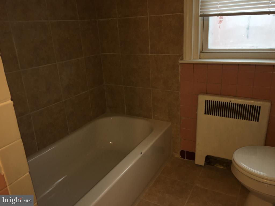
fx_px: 230
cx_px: 138
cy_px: 103
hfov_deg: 61.7
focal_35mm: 29
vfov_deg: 48.2
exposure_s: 1/30
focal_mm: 4.15
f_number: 2.2
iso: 32
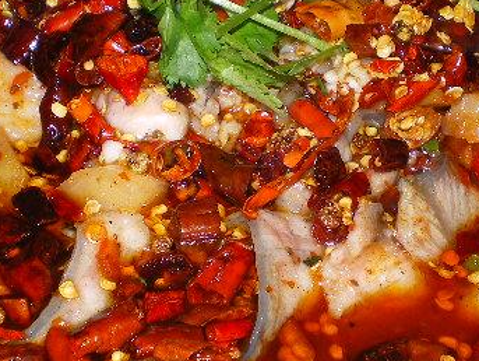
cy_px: 118
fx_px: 1136
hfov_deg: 23.8
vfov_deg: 18.0
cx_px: 207
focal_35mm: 82
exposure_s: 1/30
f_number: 4.9
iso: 64
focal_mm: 7.4
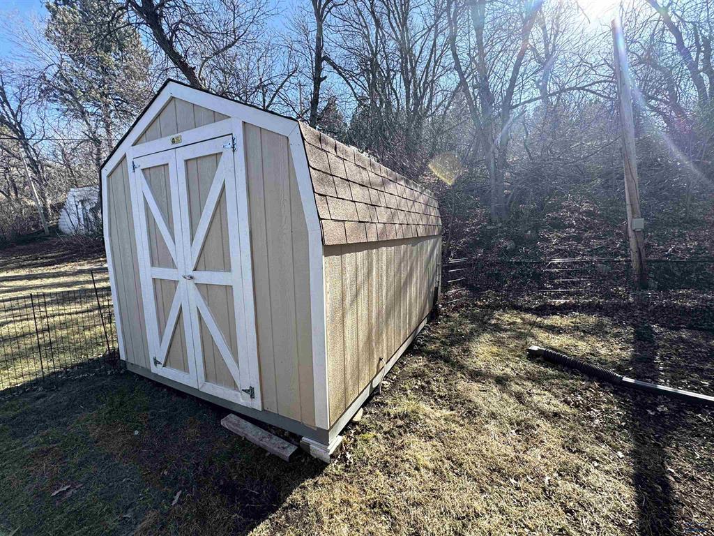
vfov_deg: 85.7
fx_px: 289
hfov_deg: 102.1
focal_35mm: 14
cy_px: 268
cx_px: 357
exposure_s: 1/565
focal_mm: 2.22
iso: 40
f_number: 2.2
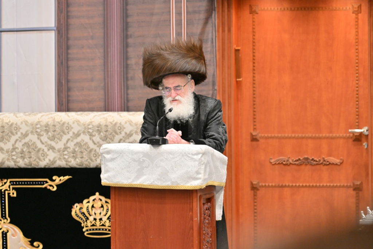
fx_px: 3107
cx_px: 186
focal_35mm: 300
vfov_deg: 4.6
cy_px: 124
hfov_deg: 6.9
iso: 320
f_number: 2.8
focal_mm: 200
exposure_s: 1/200
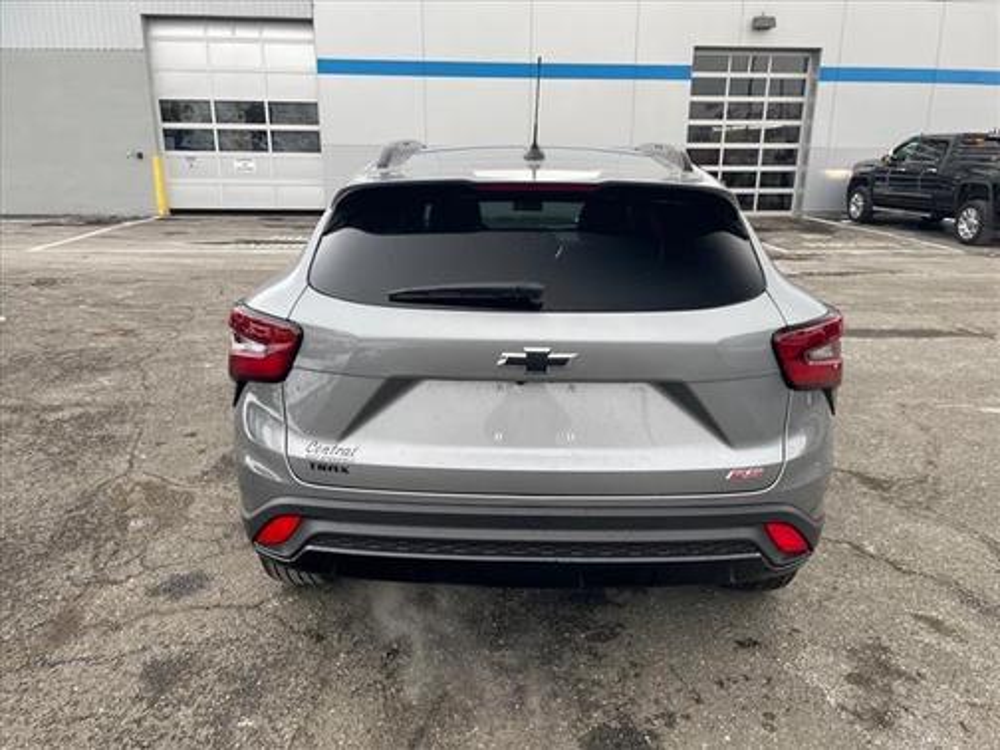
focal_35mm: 26
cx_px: 500
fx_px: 751
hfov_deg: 67.3
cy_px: 375
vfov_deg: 53.1
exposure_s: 1/121
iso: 50
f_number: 1.6
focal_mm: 4.2
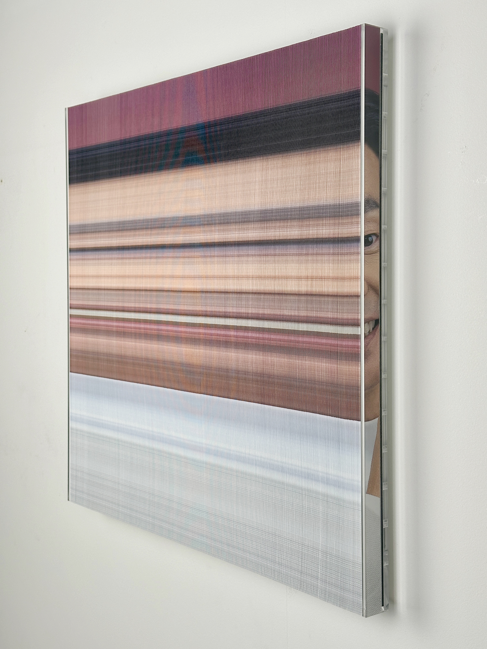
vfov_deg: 39.7
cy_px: 324
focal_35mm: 48
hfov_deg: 30.3
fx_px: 900
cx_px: 244
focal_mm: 6.86
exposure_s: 1/594
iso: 64
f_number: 1.78
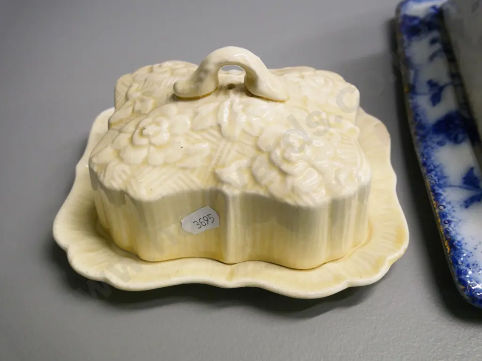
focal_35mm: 36
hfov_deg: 51.4
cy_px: 180
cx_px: 241
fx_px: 501
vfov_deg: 39.7
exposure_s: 1/320
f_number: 5
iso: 3200
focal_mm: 18
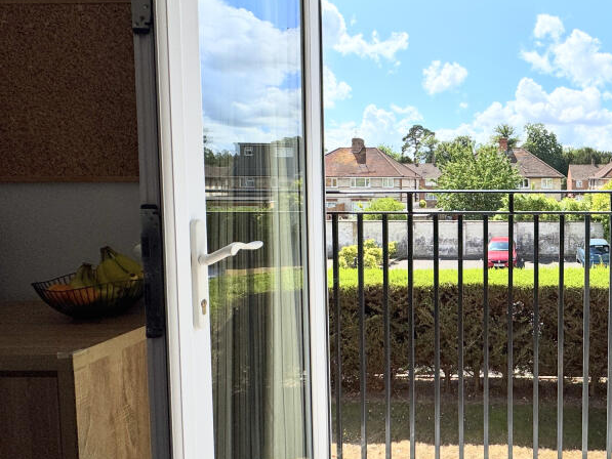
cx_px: 508
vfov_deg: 56.7
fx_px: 424
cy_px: 208
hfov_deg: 63.9
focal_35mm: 24
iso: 50
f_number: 2.2
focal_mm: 2.22
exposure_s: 1/2208
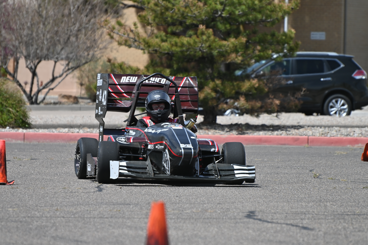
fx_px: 3526
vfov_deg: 4.0
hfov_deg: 6.0
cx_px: 184
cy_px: 122
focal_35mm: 345
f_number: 5.3
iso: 200
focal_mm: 230
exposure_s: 1/2000
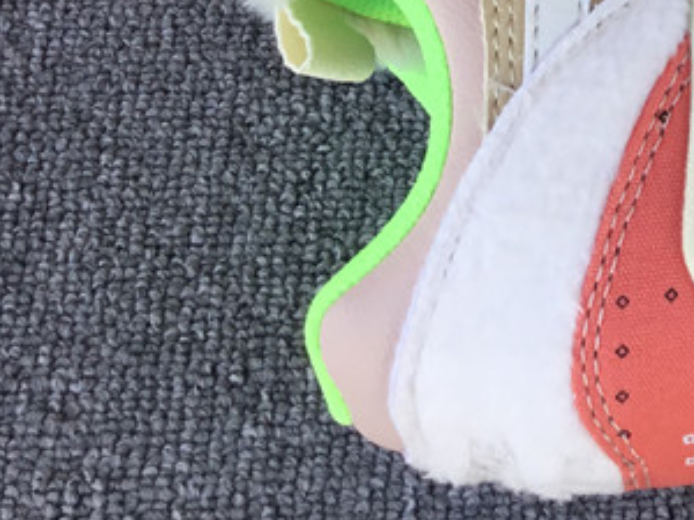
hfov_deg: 19.8
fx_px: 1865
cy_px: -195
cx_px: 833
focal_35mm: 93
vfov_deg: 15.0
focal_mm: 3.3
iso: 25
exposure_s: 1/126
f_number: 2.4
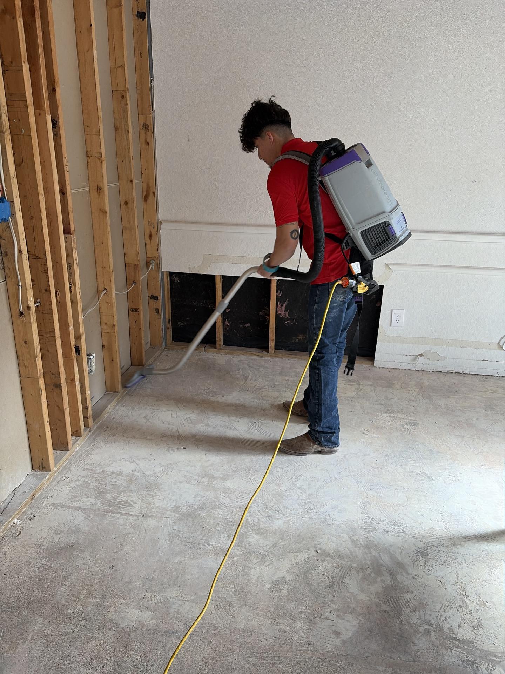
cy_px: 337
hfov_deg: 53.1
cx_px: 252
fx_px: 506
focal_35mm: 26
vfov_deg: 67.3
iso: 125
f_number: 1.6
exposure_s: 1/67
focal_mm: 5.96
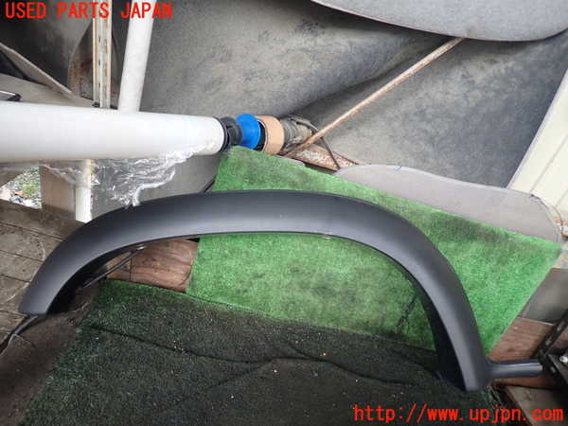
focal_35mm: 25
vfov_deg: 54.9
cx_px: 284
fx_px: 410
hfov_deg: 69.4
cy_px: 213
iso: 100
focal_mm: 4.5
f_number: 2
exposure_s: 1/60
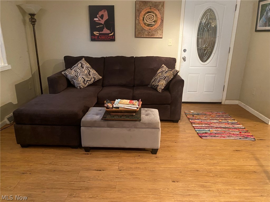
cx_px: 135
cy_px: 101
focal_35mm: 26
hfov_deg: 67.3
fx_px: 203
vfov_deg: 53.1
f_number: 1.8
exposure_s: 1/30
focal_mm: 4.25
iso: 500
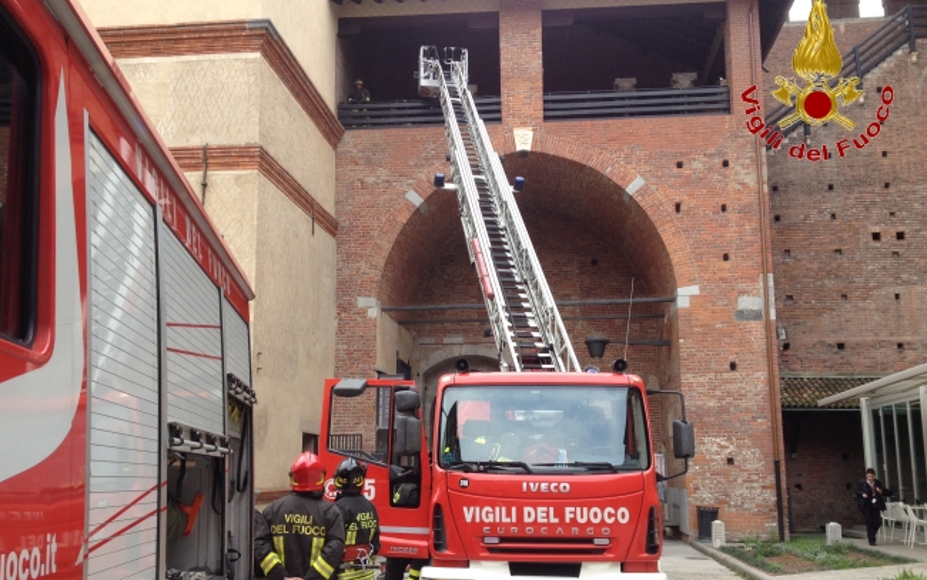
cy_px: 316
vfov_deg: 33.6
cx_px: 462
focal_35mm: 38
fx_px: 961
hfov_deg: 51.5
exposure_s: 1/274
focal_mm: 4.28
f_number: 2.4
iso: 50
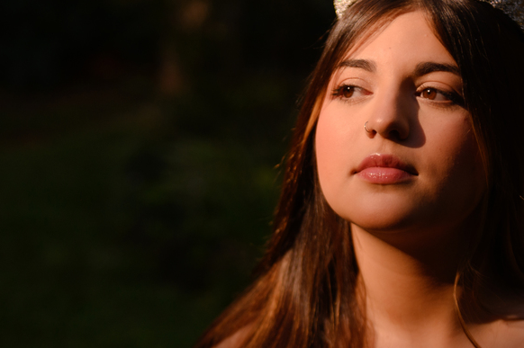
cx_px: 307
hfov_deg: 20.6
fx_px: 1440
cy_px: 212
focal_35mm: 99
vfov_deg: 13.8
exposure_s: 1/5000
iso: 250
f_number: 2.8
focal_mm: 48
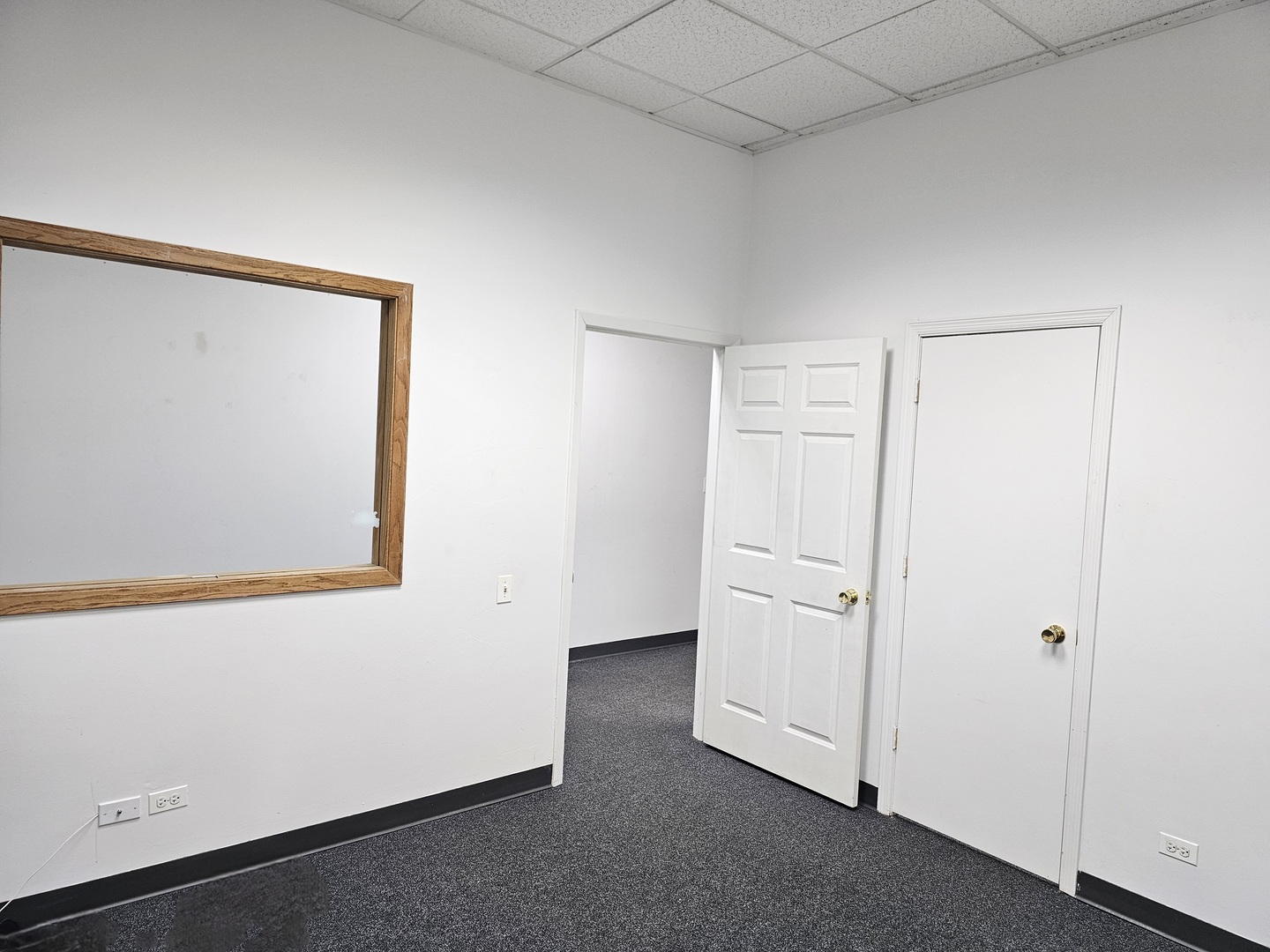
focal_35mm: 23
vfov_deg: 58.9
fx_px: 844
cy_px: 476
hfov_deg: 73.9
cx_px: 635
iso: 250
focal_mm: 6.3
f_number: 1.7
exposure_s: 1/120
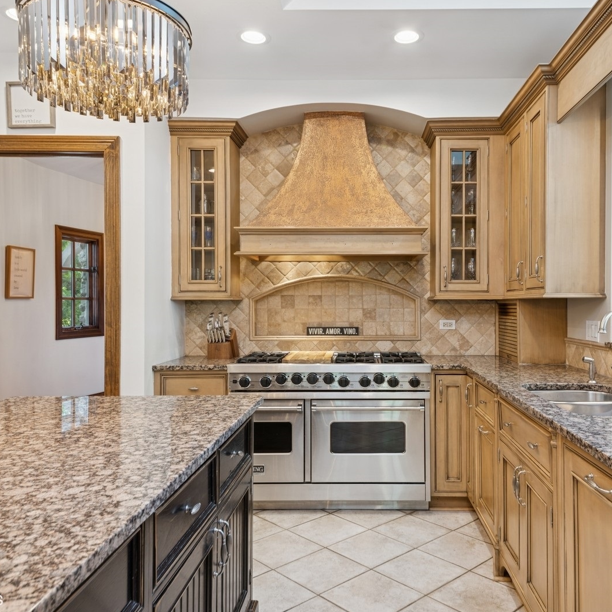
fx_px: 540
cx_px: 346
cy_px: 305
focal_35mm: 27
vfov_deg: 59.1
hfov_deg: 58.9
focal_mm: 21
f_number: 10
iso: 100
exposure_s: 1/1.67
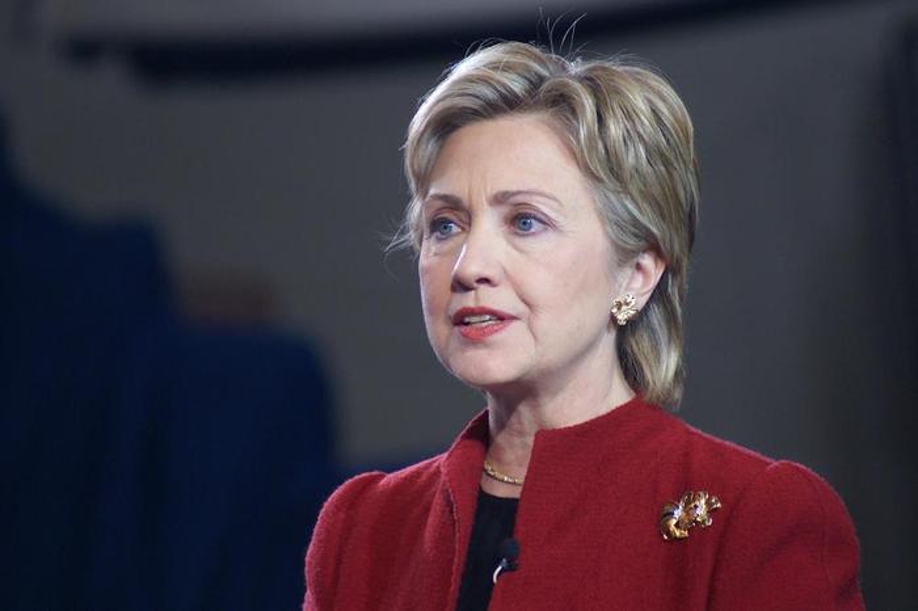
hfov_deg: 4.6
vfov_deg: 3.1
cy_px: 306
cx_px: 459
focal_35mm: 450
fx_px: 11469
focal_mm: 300
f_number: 5.6
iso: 400
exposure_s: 1/160
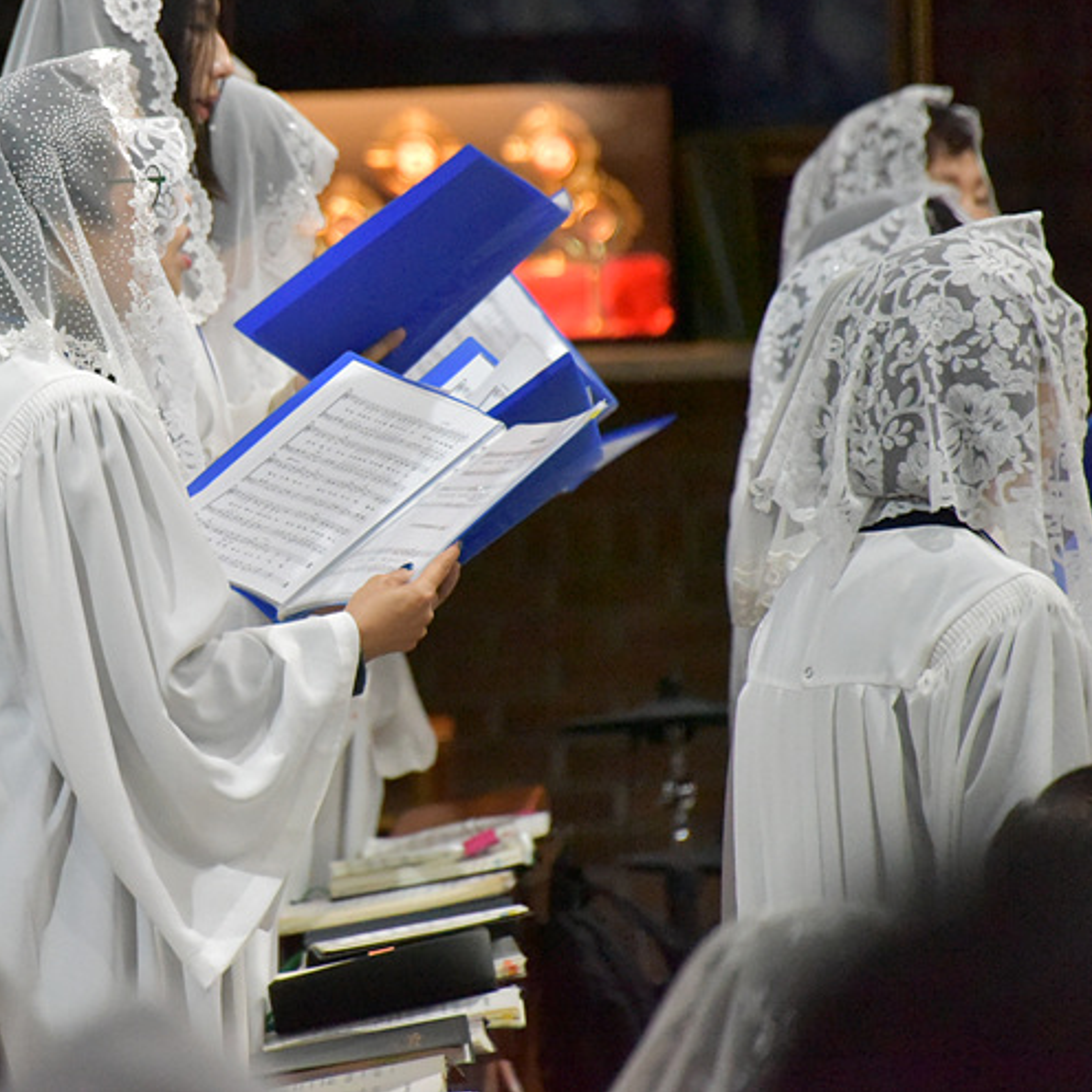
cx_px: 42
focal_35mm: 514
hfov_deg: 3.4
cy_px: 360
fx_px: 18345
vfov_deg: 3.4
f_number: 5.6
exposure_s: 1/200
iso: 7200
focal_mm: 300
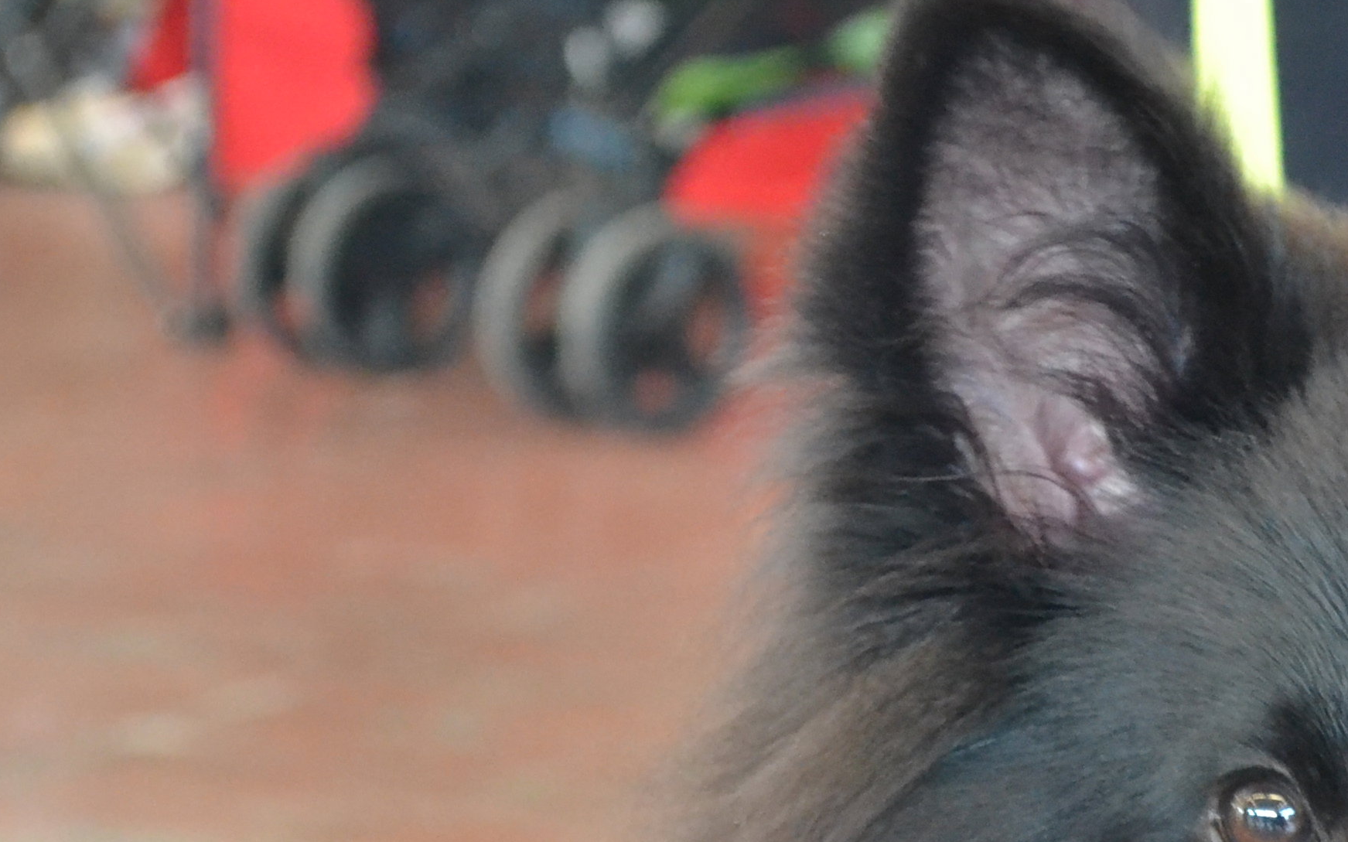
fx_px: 8168
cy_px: 764
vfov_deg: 5.9
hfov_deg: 9.3
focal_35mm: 222
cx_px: 1456
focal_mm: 55
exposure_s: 1/60
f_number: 5.6
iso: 3200
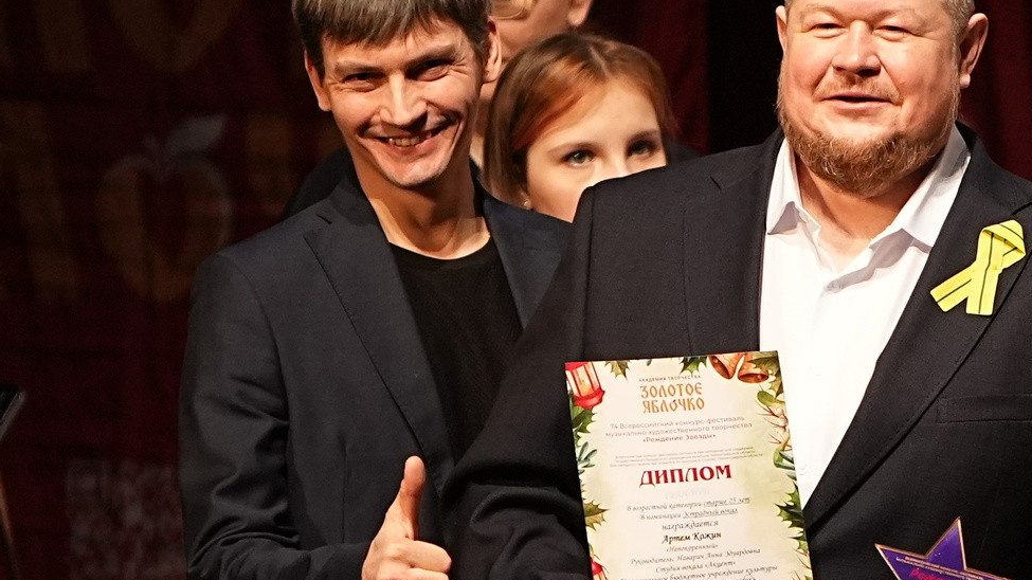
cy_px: 431
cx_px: 662
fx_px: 20328
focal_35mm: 743
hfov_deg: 2.9
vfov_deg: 1.6
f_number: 2.8
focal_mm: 180
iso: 2000
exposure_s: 1/400
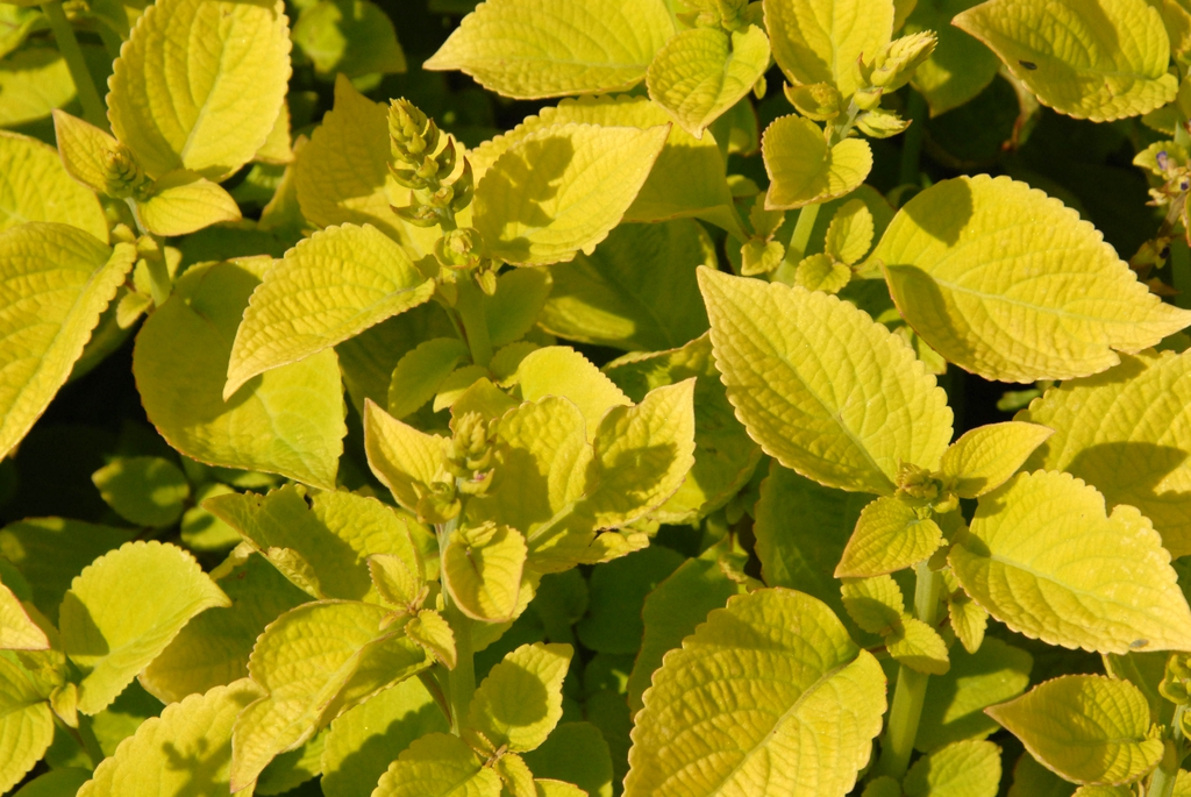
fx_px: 4967
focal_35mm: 150
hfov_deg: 13.7
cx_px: 596
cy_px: 398
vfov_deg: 9.2
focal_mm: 100
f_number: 13
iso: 400
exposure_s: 1/640
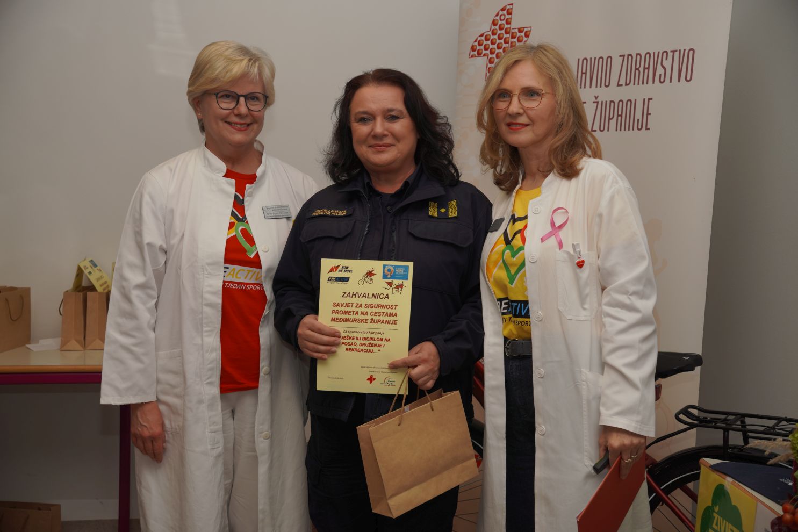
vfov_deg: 27.7
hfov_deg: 40.6
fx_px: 1077
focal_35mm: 49
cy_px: 266
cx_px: 399
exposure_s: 1/200
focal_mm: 32.4
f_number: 4
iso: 100
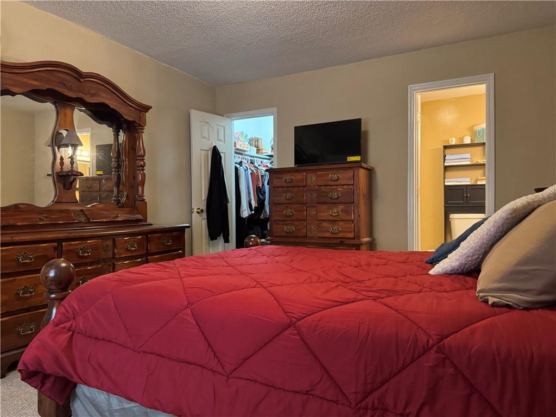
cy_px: 208
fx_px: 385
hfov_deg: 71.6
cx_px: 278
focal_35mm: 24
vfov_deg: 56.8
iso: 800
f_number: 1.78
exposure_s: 1/40
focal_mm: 6.76
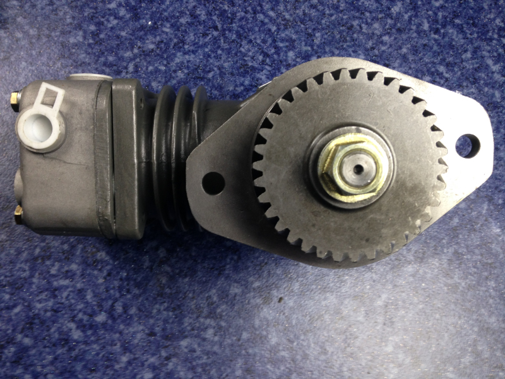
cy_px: 190
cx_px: 252
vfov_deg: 42.9
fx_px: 481
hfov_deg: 55.4
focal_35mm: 33
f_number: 2.4
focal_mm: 4.12
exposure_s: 1/20
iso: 64
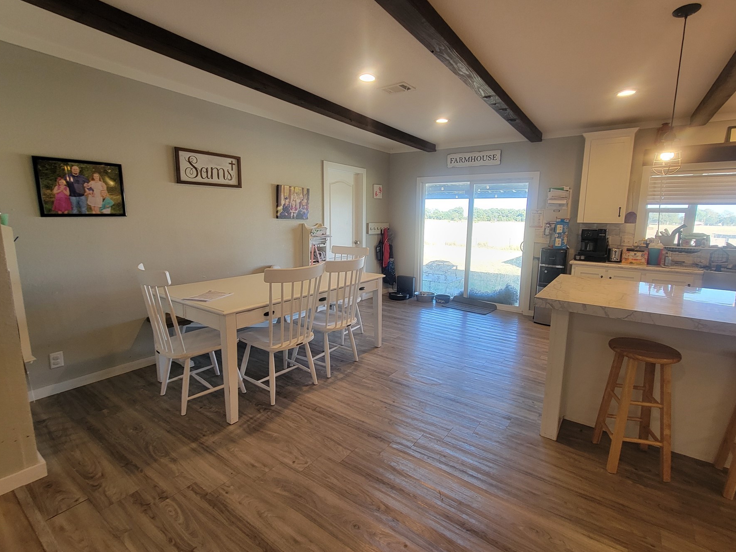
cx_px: 392
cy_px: 271
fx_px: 319
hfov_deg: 98.0
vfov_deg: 81.7
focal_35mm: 15
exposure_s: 1/60
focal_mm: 2.2
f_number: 2.2
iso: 100
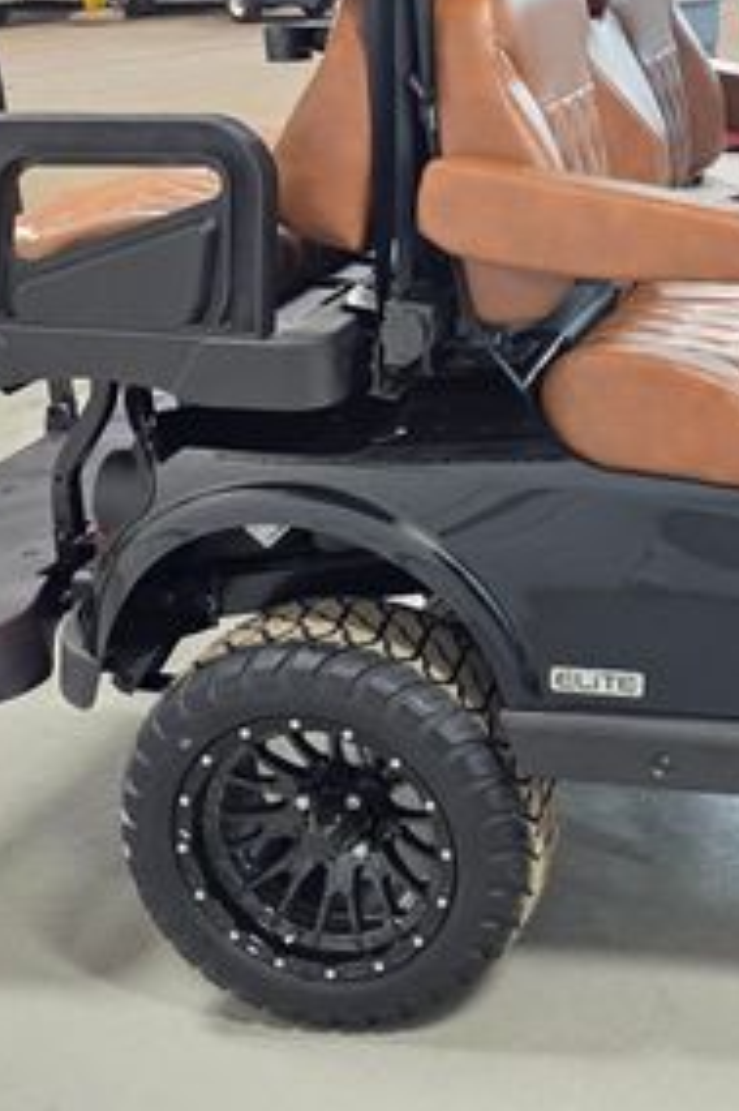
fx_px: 1665
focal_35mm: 54
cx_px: 825
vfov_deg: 36.0
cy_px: 270
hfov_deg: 23.4
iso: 320
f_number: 1.7
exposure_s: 1/120
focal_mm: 6.3
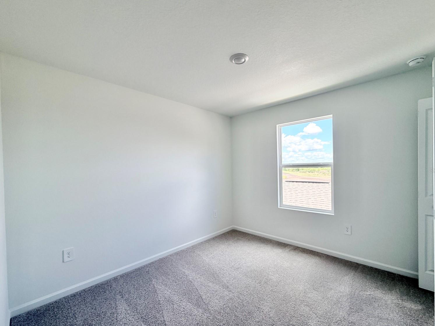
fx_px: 189
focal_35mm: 15
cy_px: 170
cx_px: 224
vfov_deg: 81.7
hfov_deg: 98.1
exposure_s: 1/121
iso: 80
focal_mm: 2.22
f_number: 2.2
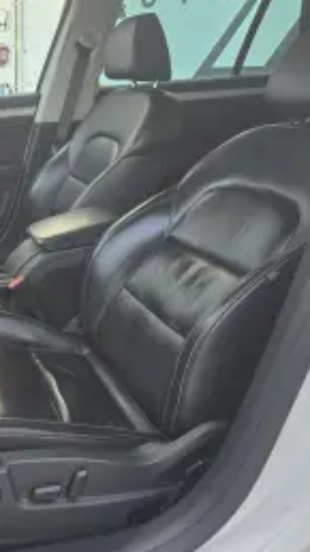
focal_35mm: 35
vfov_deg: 56.6
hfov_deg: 30.6
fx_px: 512
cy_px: 274
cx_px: -19
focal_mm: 6.3
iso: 125
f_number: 1.7
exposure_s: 1/180
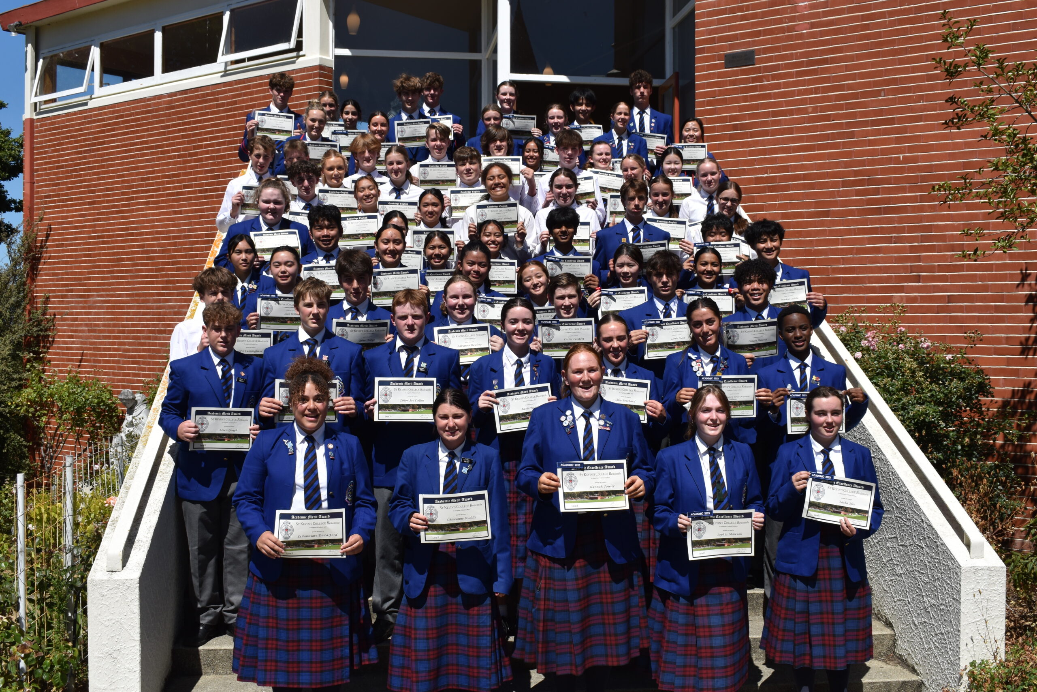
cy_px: 346
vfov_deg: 33.0
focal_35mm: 40
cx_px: 518
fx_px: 1167
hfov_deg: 47.9
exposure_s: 1/400
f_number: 10
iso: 100
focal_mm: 27
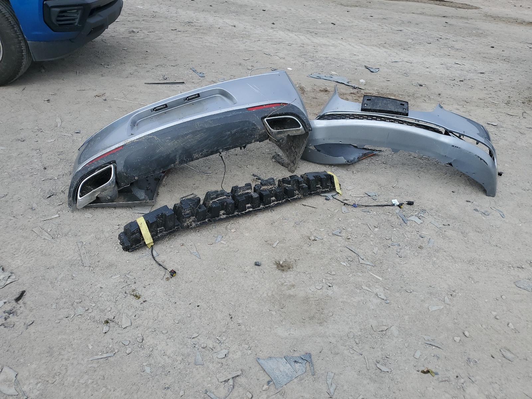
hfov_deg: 67.3
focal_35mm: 26
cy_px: 200
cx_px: 266
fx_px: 400
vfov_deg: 53.1
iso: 50
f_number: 1.5
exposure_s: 1/2000
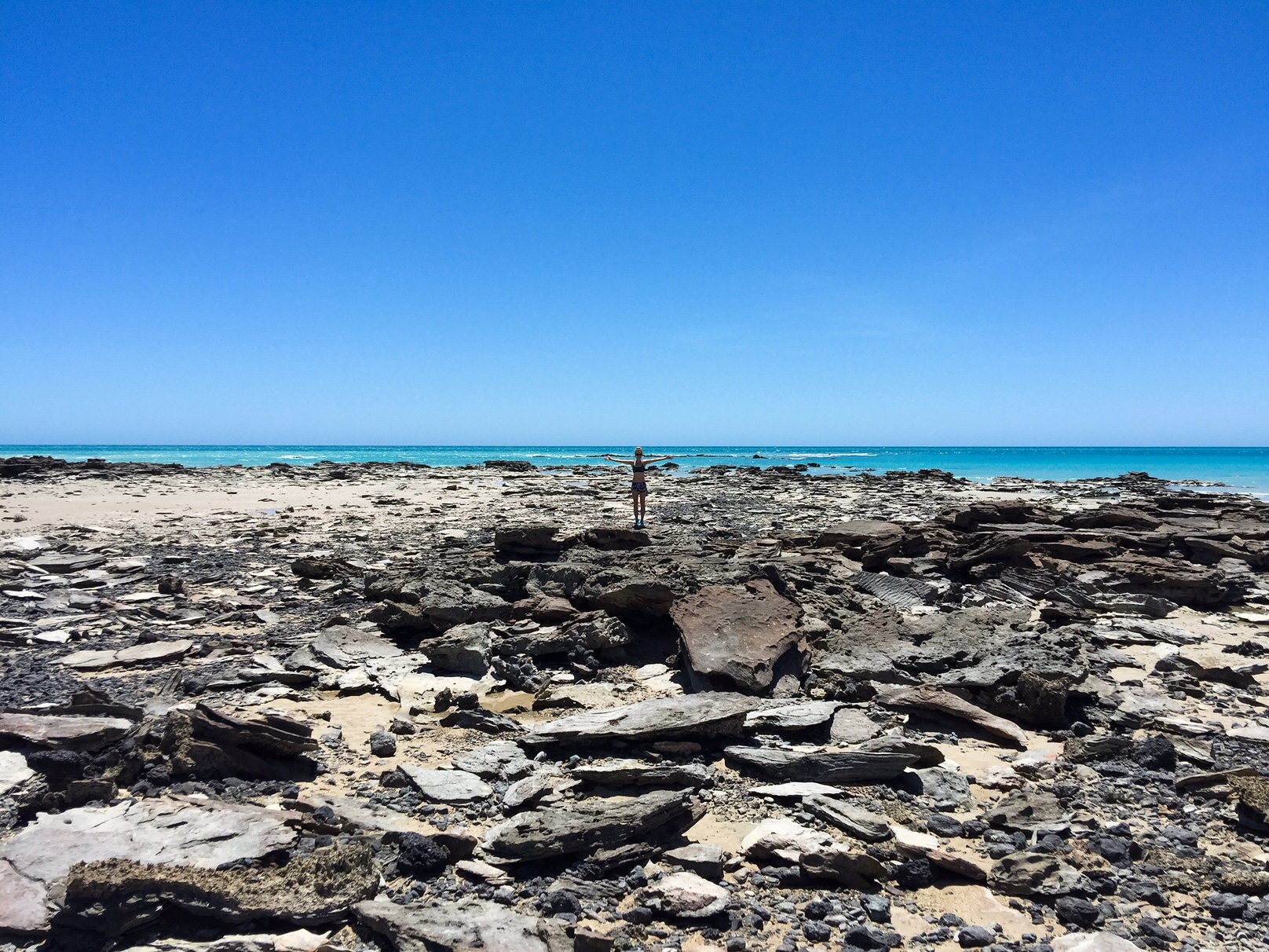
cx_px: 634
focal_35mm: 29
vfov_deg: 48.2
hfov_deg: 61.7
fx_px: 1063
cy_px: 476
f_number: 2.2
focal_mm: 4.15
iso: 32
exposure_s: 1/2475
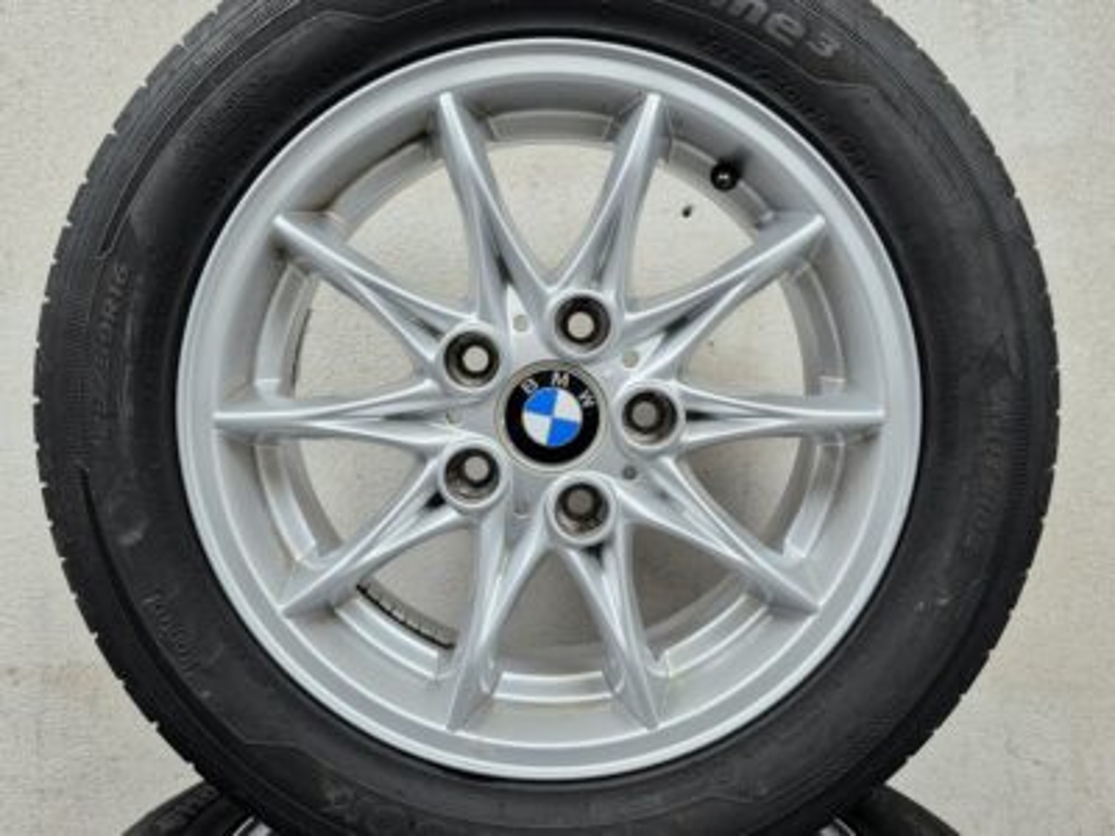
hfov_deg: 73.9
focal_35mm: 23
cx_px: 558
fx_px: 741
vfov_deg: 58.9
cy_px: 418
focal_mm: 5.4
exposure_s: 1/182
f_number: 1.8
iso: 200
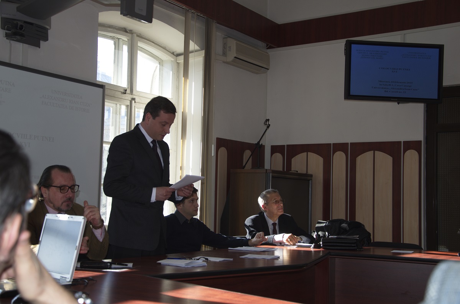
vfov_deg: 26.3
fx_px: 650
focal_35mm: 51
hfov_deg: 39.0
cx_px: 230
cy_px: 152
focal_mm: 34
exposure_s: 1/125
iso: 200
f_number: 4.2
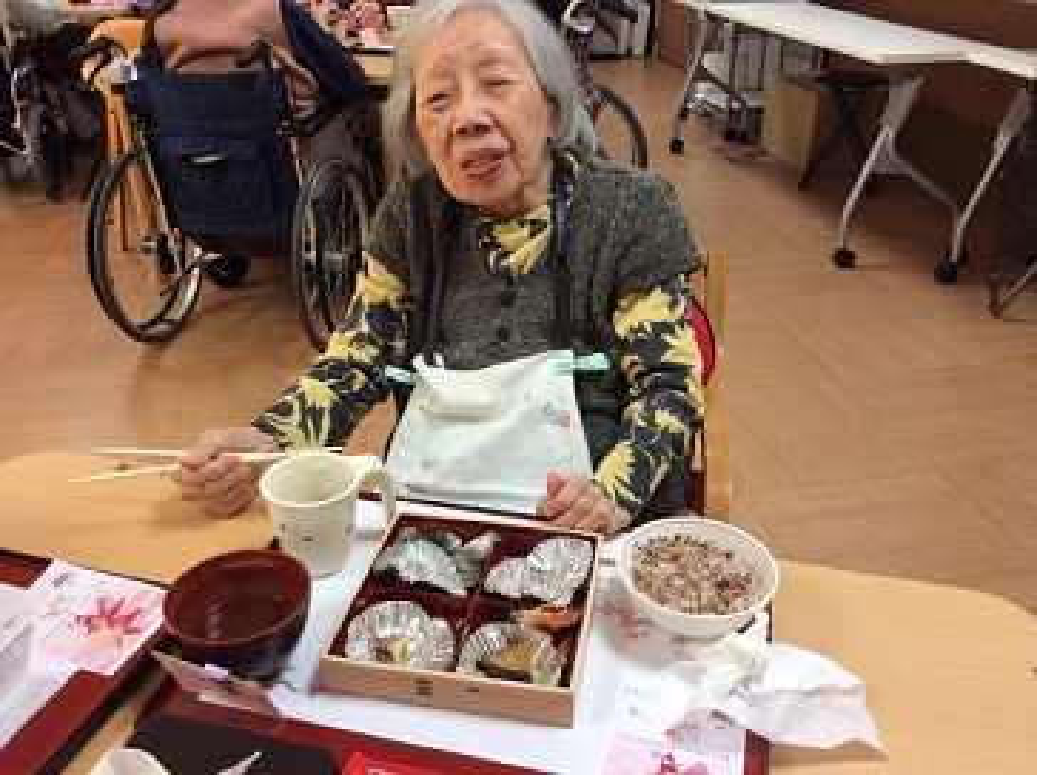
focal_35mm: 33
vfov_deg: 42.9
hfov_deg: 55.4
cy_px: 388
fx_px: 987
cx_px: 518
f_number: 2.4
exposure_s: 1/60
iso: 50
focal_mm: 3.3
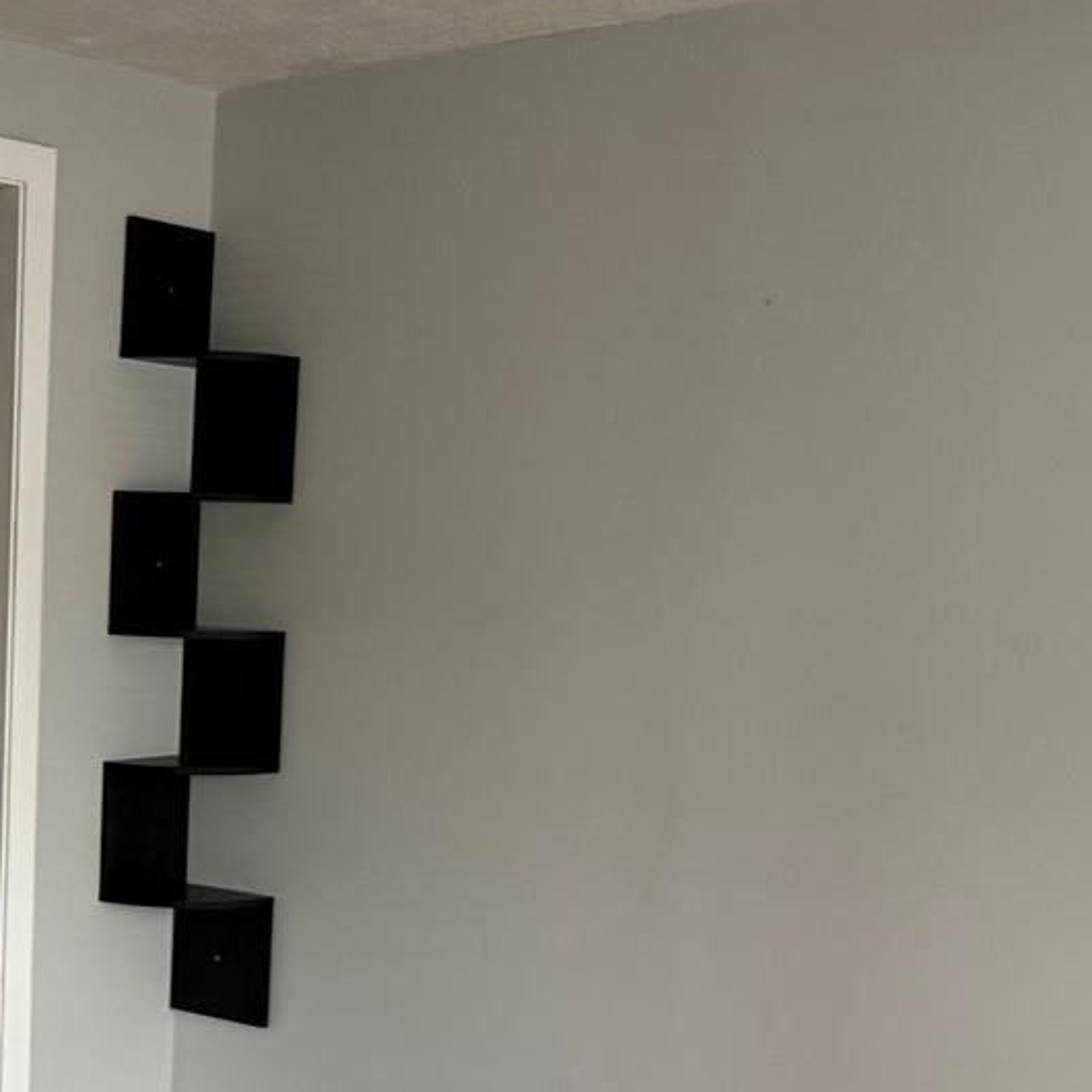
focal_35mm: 64
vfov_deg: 26.6
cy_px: 785
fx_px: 2284
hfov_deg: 25.7
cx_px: 41
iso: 320
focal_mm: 6.76
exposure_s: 1/60
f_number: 1.78
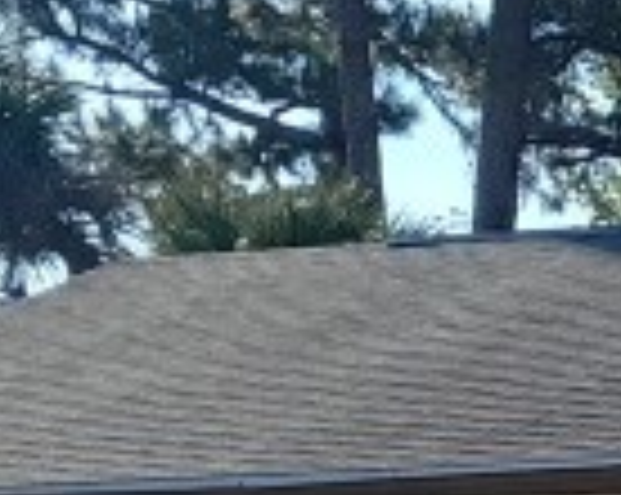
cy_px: 630
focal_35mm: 196
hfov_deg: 9.0
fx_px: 3597
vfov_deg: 7.8
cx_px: 1431
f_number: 1.8
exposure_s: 1/486
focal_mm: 4
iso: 40
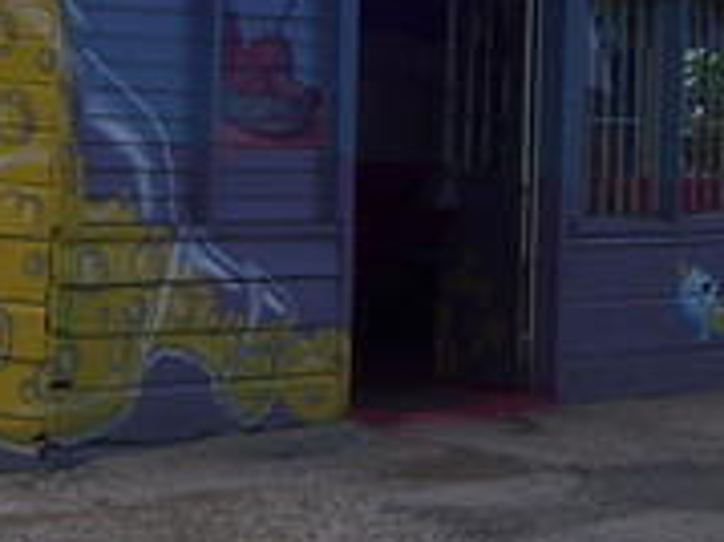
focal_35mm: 200
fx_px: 4180
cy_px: -49
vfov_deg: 7.4
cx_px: 303
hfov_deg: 9.9
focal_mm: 9.4
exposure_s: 1/250
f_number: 5.6
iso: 80
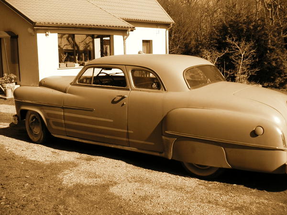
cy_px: 108
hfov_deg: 46.8
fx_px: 332
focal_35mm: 40
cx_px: 144
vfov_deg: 36.0
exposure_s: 1/180
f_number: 6.7
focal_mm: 5.3
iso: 64
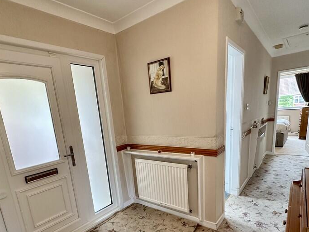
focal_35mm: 21
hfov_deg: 79.0
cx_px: 150
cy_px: 155
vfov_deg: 61.8
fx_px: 187
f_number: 2.2
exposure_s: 1/100
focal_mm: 2.22
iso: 200
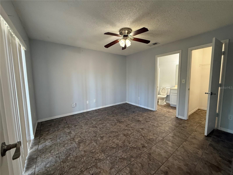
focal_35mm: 14
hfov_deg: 102.1
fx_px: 94
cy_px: 88
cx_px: 116
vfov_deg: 85.7
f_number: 2.2
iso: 320
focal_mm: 2.22
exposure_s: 1/60
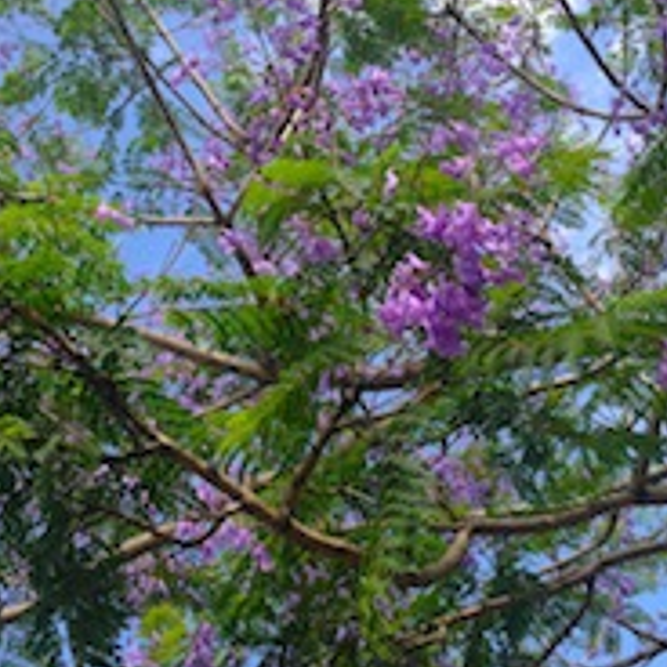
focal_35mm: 57
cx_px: 344
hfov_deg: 30.0
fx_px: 1243
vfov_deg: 30.0
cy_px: 308
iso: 50
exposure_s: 1/1004
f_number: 2.4
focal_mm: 4.12
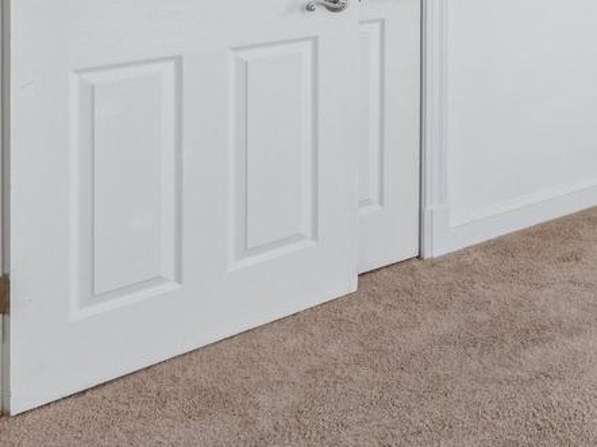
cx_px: 801
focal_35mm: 47
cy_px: -109
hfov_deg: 30.5
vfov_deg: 26.8
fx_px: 810
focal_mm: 10
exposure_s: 1/15
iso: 250
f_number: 9
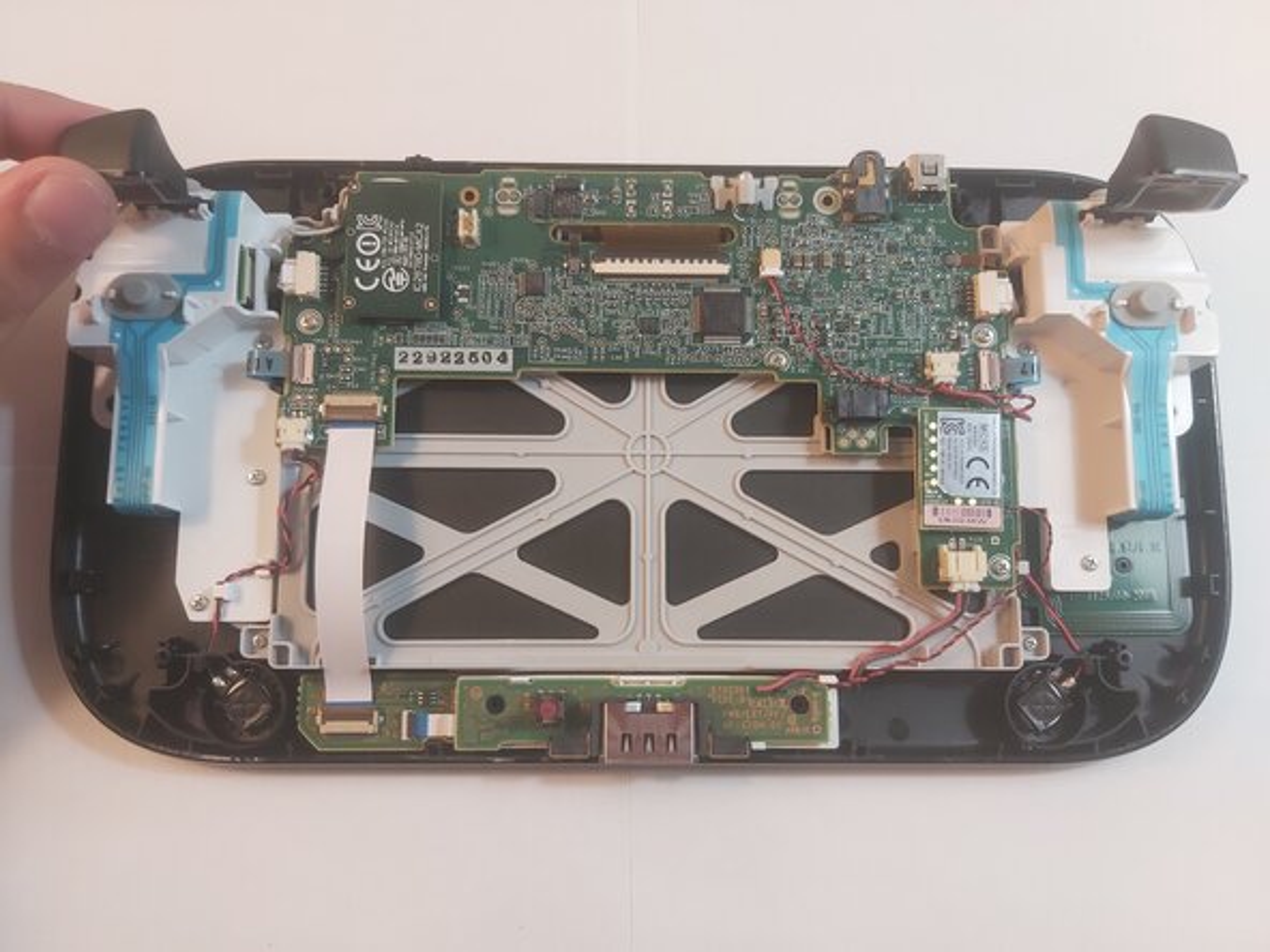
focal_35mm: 26
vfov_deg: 53.1
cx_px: 635
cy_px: 476
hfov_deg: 67.3
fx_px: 954
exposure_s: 1/60
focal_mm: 3.92
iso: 64
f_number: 1.7
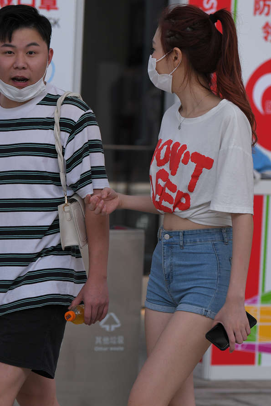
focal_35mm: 226
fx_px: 2551
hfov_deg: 6.1
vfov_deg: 9.1
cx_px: 153
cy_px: 289
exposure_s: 1/800
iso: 320
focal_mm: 112
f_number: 4
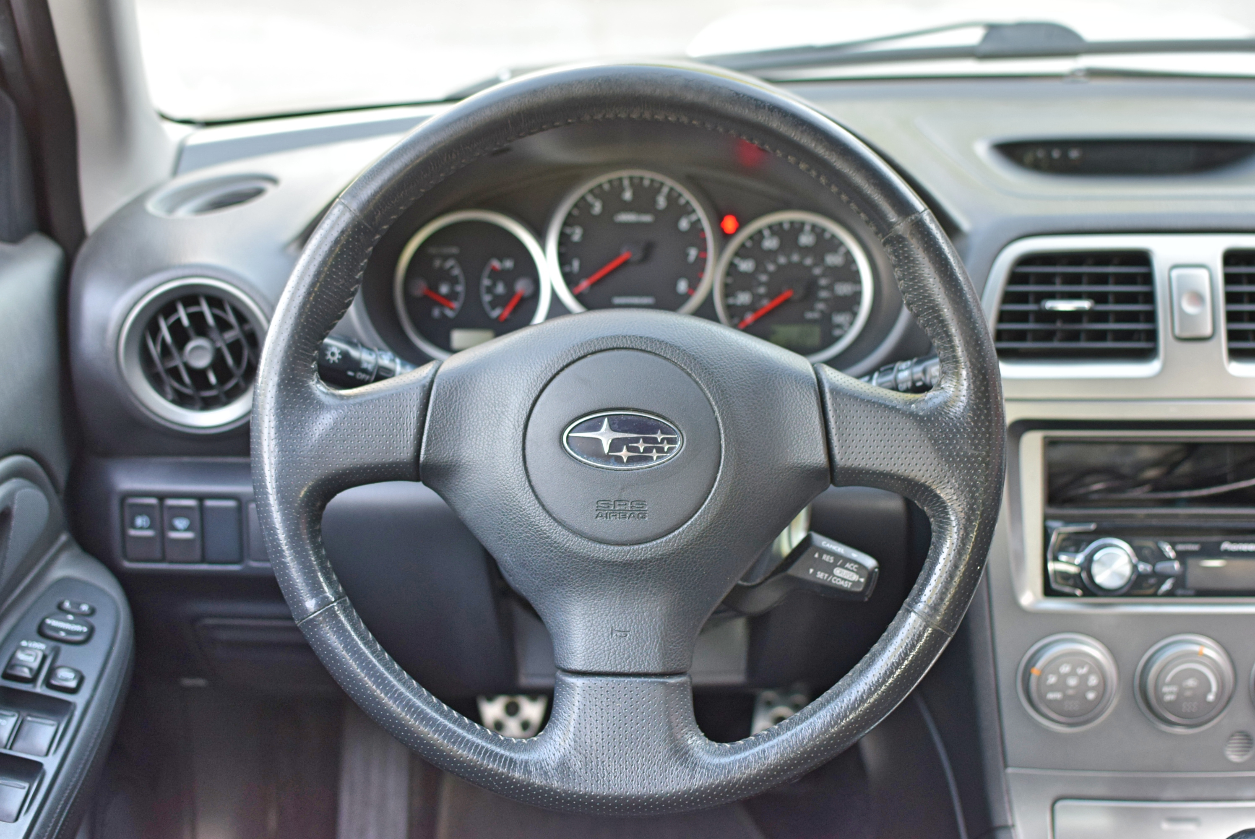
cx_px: 628
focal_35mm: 52
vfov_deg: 25.8
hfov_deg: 37.8
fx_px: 1832
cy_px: 420
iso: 800
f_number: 3.2
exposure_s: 1/60
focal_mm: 35
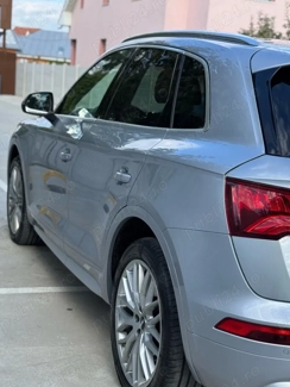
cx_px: 153
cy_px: 223
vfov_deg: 32.6
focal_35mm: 59
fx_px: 659
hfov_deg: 24.8
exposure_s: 1/1094
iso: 64
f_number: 1.78
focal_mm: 6.76
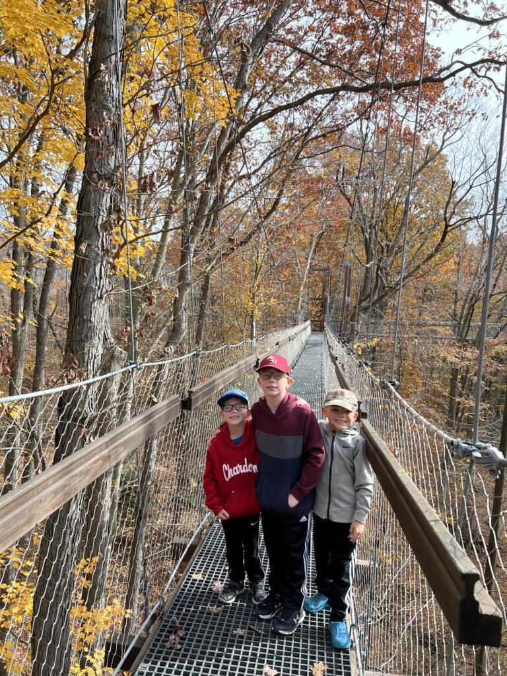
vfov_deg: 67.3
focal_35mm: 26
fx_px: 508
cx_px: 254
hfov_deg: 53.1
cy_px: 338
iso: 50
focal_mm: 5.7
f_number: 1.5
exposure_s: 1/753
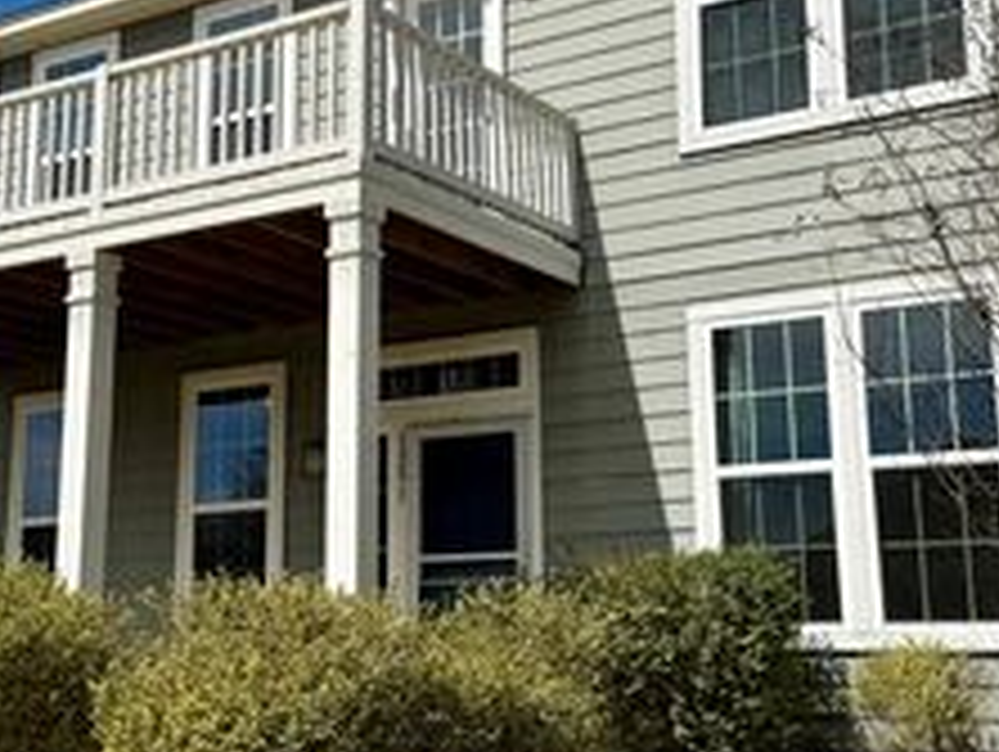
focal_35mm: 54
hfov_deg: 35.5
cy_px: 295
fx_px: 1560
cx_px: 436
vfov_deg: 27.0
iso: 80
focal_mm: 6.76
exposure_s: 1/9091
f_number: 1.78
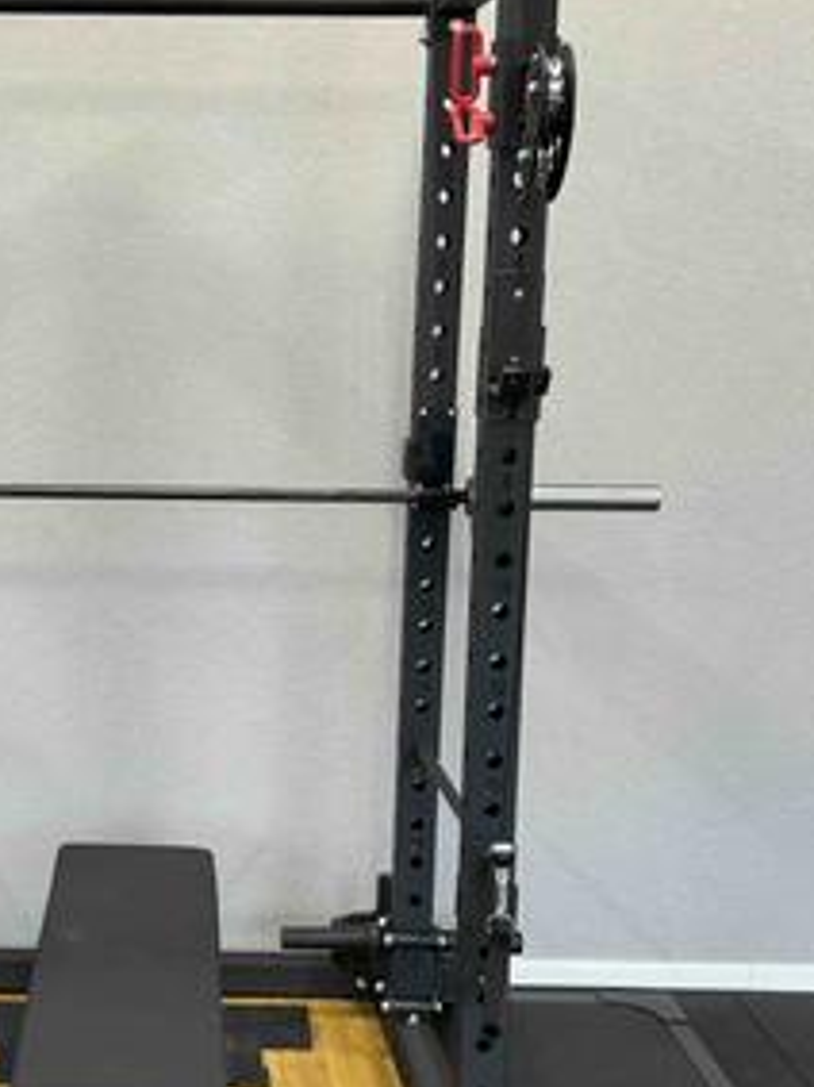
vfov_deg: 31.4
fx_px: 1914
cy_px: 726
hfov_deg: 23.4
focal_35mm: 61
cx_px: 96
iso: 200
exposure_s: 1/50
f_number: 1.78
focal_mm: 6.76
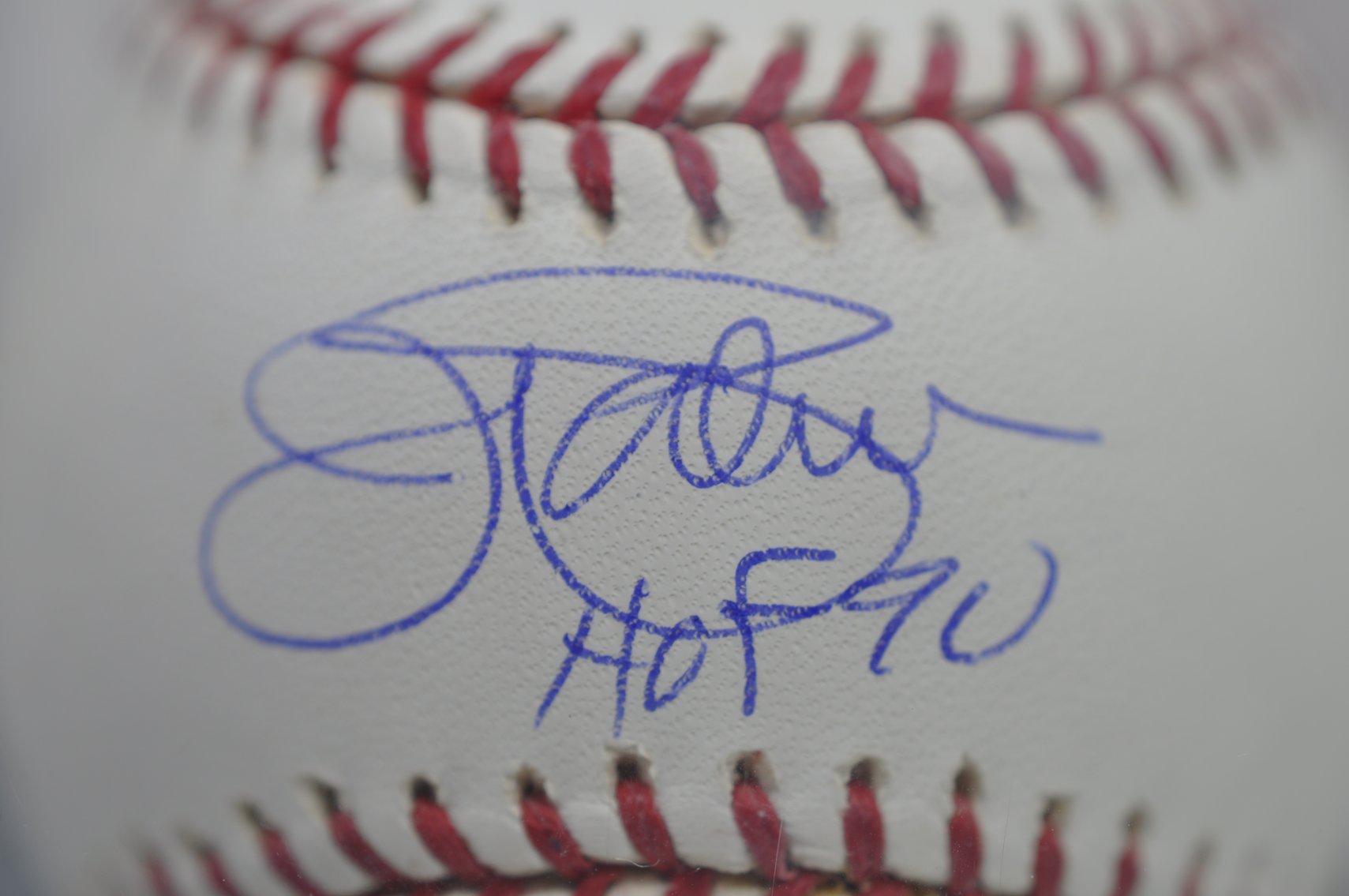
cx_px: 674
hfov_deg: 33.4
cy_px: 448
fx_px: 2246
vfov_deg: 22.6
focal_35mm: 60
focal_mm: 40
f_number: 4.5
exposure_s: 1/80
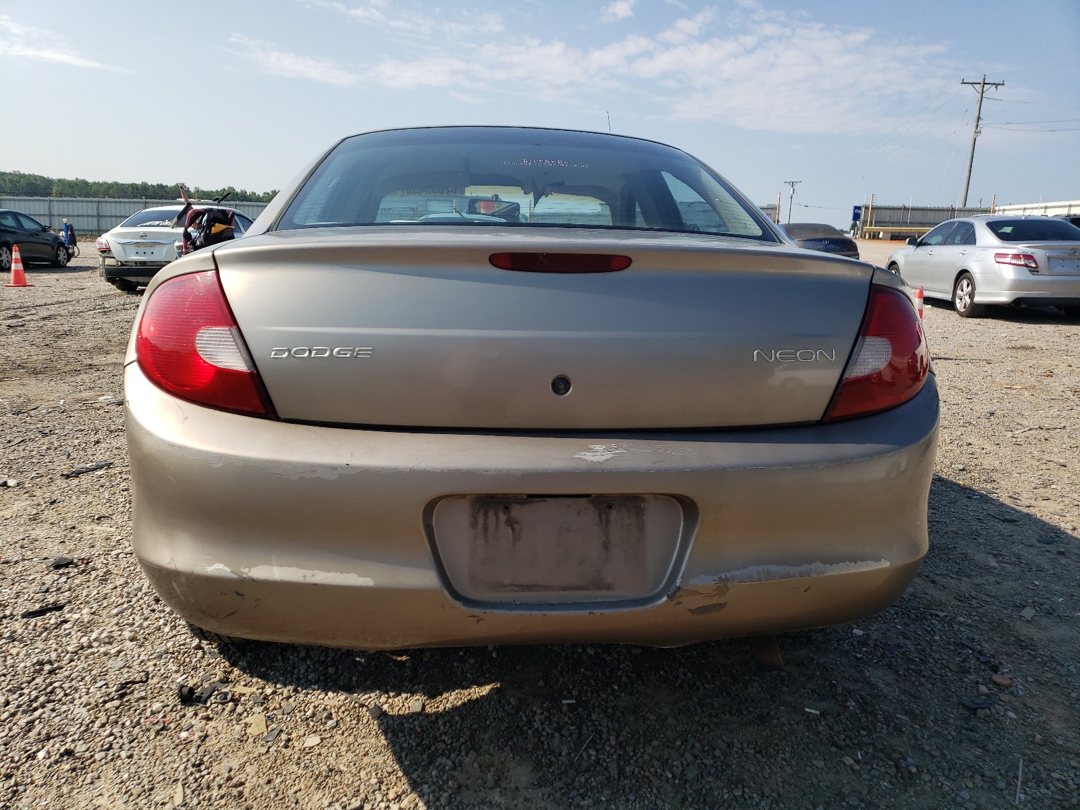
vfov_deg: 53.1
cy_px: 405
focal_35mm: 26
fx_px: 811
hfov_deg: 67.3
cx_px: 540
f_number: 1.5
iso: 50
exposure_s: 1/2500
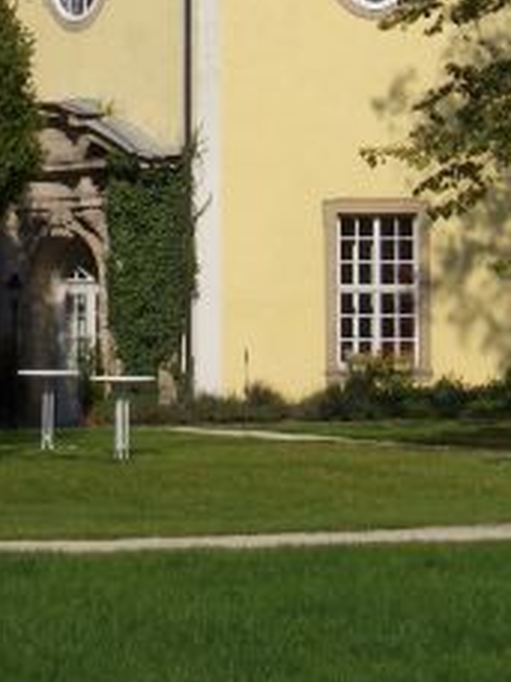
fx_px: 2539
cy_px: -159
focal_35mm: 129
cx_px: 308
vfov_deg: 14.7
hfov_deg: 11.5
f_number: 5
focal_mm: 8.2
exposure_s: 1/640
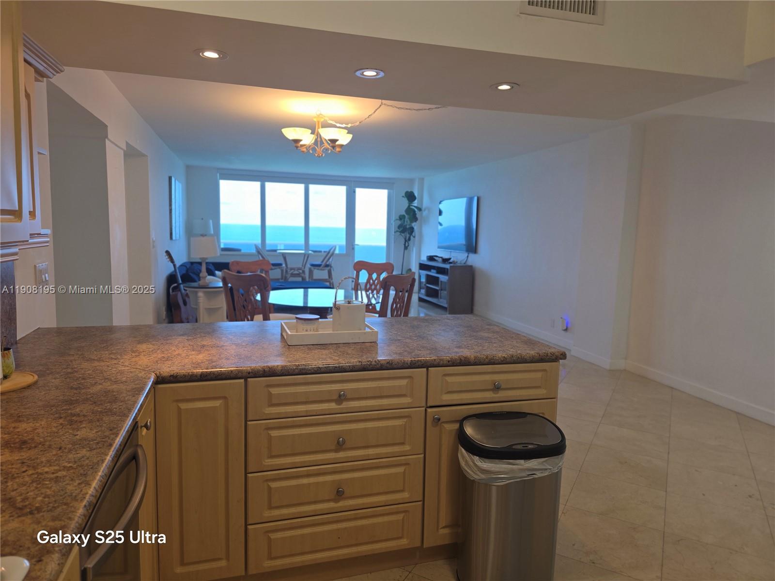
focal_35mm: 23
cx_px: 388
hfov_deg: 73.9
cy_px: 290
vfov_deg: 58.9
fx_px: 515
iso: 40
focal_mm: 6.3
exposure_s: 1/120
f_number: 1.7
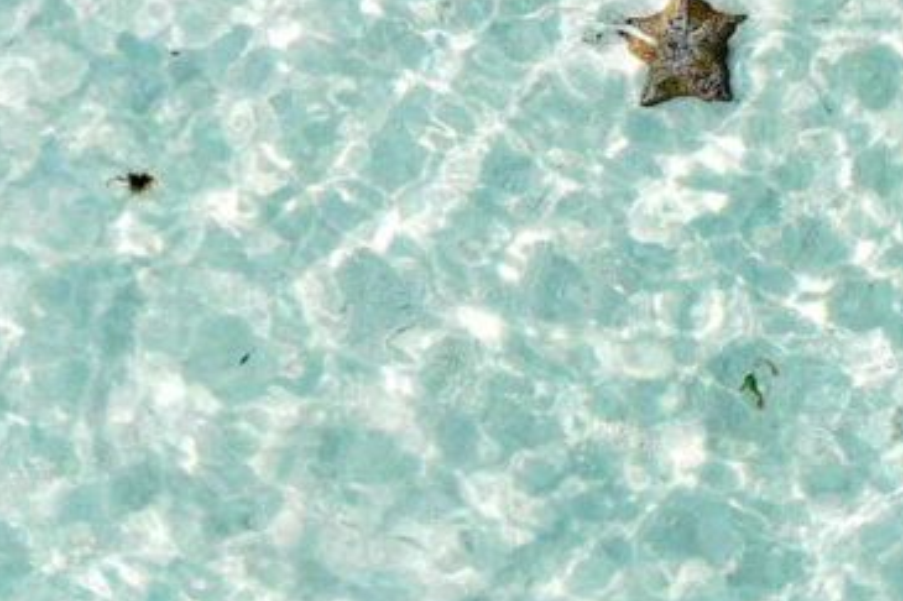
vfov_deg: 18.0
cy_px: -209
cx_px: 1138
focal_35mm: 70
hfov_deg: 25.3
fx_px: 1755
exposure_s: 1/1676
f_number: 2.8
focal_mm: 4.5
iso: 107
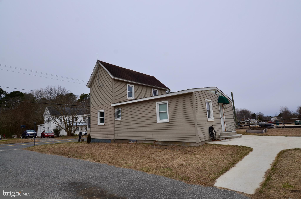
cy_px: 100
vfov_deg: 36.7
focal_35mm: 36
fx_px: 300
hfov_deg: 53.2
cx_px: 150
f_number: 8
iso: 100
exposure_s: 1/250
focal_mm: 24
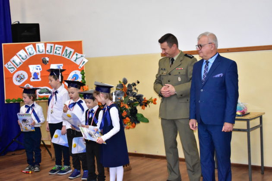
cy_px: 90
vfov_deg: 25.1
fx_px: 408
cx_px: 136
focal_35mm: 54
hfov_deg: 36.9
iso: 6400
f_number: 4.8
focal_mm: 36
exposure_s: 1/200
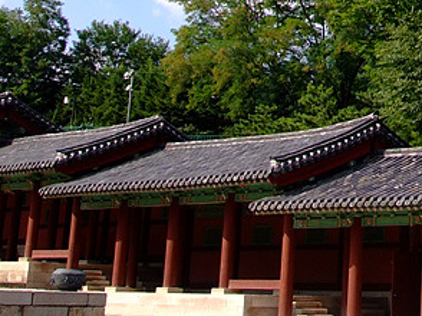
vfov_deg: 14.2
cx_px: 571
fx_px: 1194
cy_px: -134
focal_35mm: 98
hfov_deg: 18.4
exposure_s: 1/320
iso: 125
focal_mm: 17
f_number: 6.3
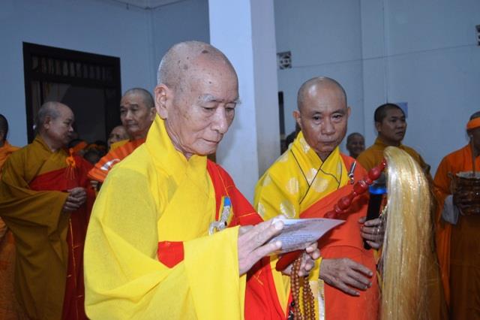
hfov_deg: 53.2
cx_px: 240
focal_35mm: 36
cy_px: 160
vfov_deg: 36.8
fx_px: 480
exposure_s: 1/60
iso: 800
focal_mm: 24
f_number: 4
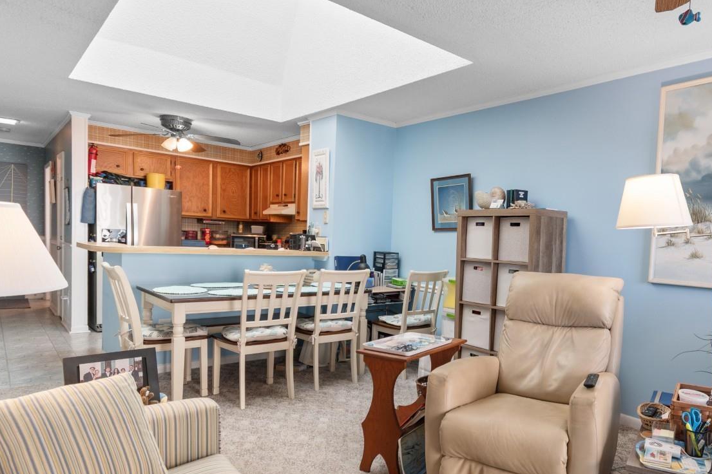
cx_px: 475
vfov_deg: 57.1
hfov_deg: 76.1
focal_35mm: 22
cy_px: 211
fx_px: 435
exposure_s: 1/2
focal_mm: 10
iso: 100
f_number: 4.5
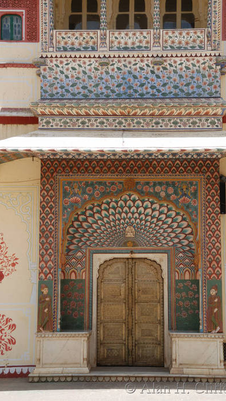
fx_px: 639
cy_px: 200
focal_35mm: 60
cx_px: 125
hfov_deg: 20.0
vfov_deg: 34.9
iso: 100
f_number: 7.1
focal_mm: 38
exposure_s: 1/125
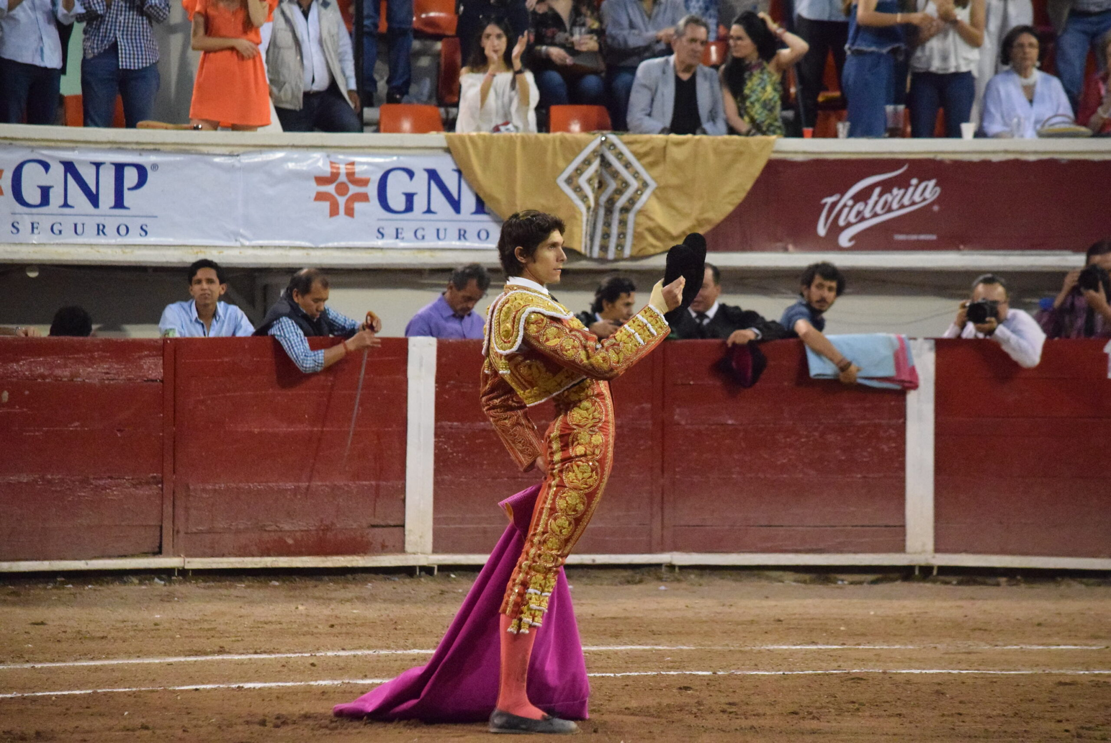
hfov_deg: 9.1
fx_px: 6949
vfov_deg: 6.1
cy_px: 372
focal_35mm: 225
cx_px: 556
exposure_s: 1/320
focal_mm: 150
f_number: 4.8
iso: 12800
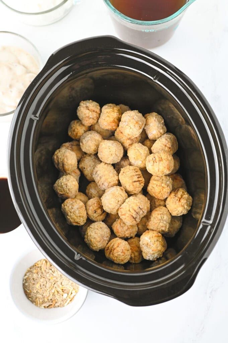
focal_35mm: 50
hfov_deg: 26.9
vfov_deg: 39.6
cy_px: 172
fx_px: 476
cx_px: 114
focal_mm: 50
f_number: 5
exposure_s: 1/80
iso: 720
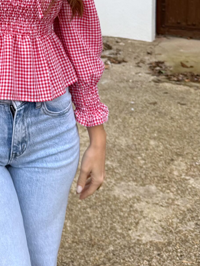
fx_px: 393
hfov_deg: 27.3
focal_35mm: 51
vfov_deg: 35.4
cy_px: 28
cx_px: 10
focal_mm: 6.76
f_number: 1.78
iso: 80
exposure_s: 1/735
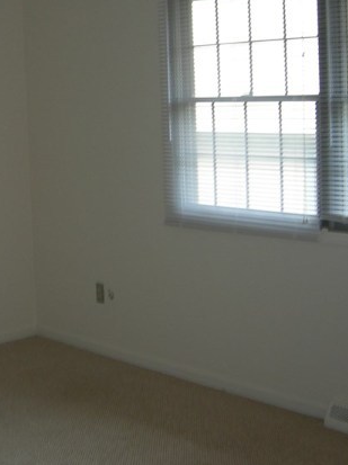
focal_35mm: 67
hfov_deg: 21.7
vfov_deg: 29.0
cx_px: 86
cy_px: 207
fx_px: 899
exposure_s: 1/30
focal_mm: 7.5
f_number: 2.7
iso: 64
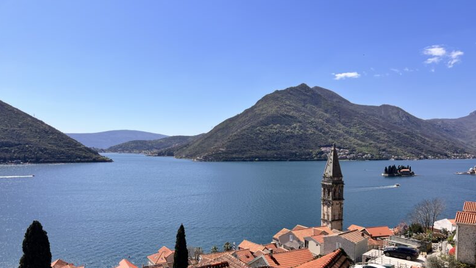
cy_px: 172
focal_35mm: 29
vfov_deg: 39.9
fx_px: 366
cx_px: 241
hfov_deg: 66.0
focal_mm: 5.7
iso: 50
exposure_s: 1/5587
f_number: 1.5
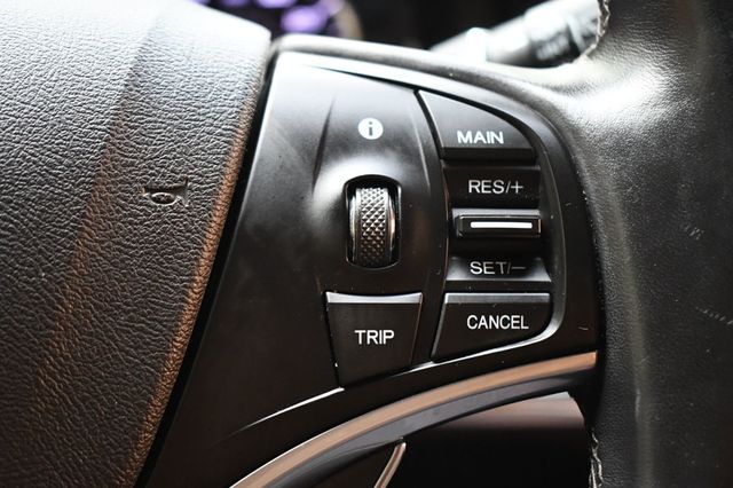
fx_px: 1160
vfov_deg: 23.8
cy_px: 244
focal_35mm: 57
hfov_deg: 35.1
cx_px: 366
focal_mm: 38
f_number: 4.8
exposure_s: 1/125
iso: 3200
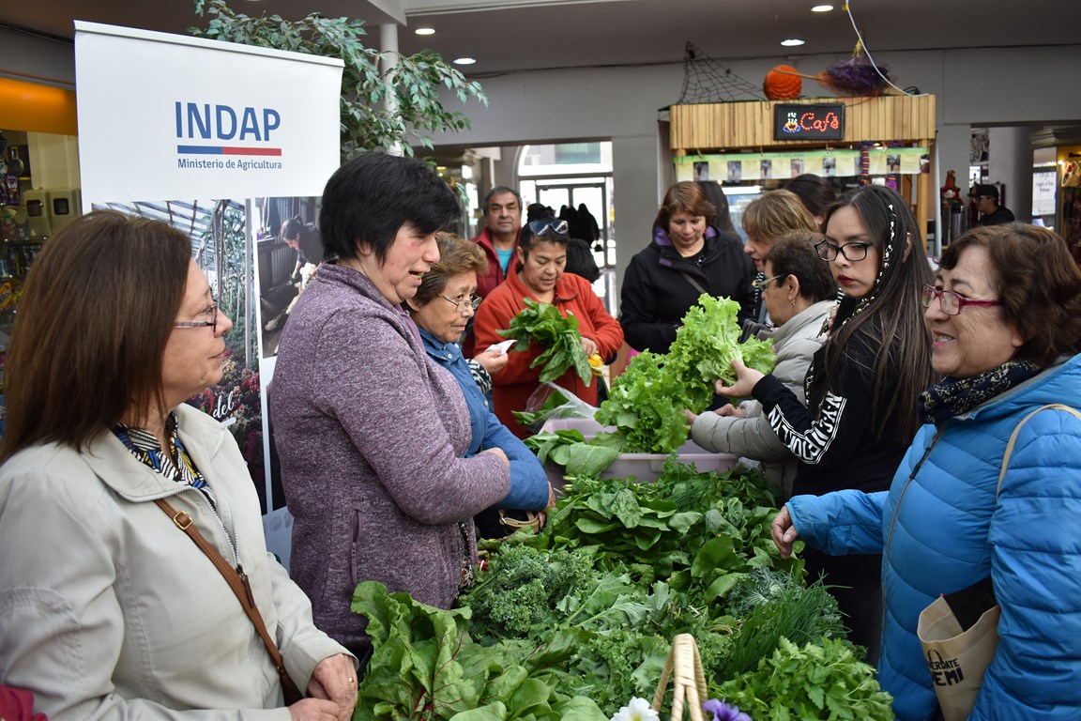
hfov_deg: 61.9
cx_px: 540
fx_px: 901
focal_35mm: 30
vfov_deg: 43.6
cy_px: 360
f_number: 4
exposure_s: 1/250
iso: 400
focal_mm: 20
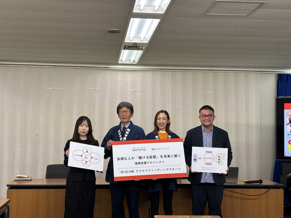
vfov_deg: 28.0
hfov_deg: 36.8
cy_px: 109
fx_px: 437
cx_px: 146
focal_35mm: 52
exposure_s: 1/100
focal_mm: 5.96
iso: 50
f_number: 1.6
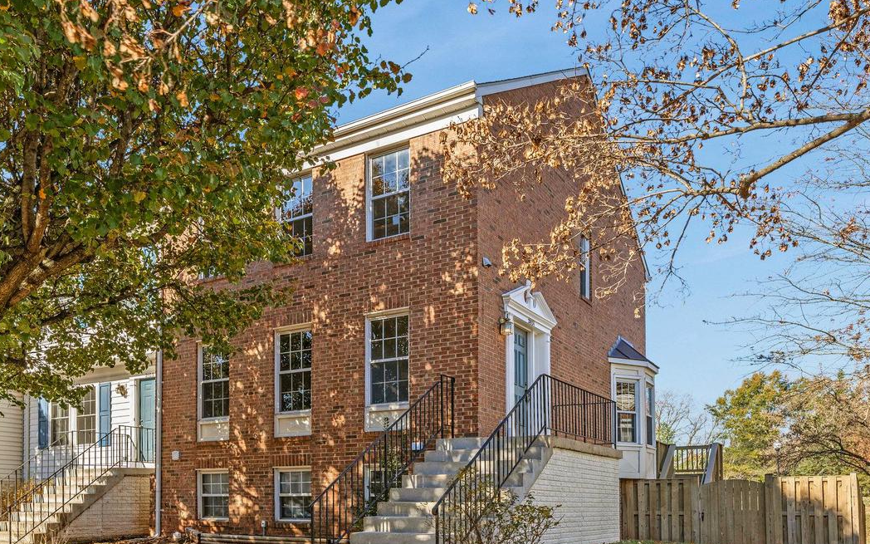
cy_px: 301
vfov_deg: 42.9
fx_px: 690
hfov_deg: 62.9
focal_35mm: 29
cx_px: 296
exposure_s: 1/60
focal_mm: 20.8
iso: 100
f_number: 8
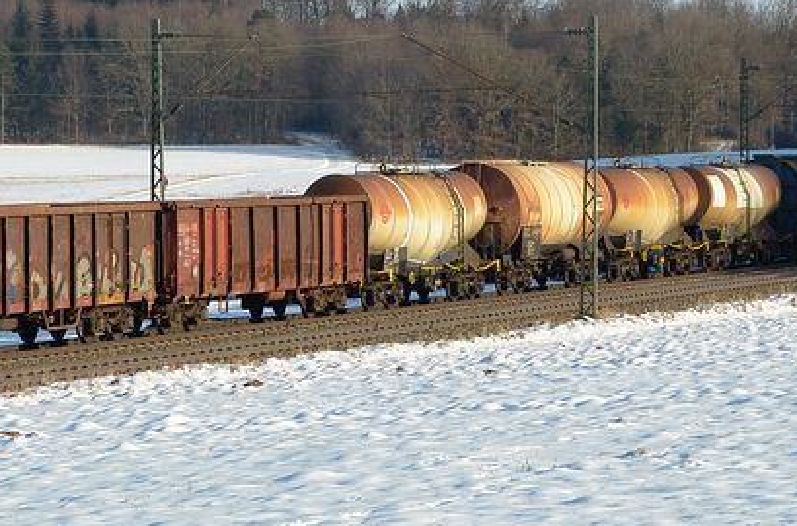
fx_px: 4149
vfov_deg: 7.3
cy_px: 158
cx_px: 230
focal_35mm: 188
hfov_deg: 11.0
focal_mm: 50
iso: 200
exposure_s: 1/500
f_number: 7.1
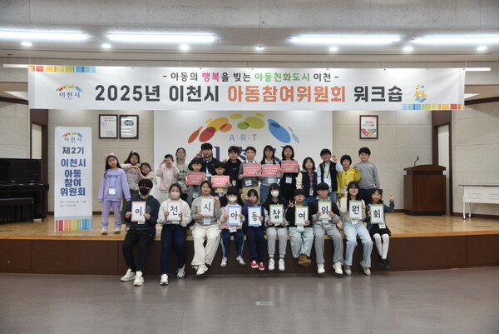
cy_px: 167
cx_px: 250
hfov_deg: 55.8
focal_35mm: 34
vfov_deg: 38.9
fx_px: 472
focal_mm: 34
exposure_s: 1/60
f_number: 4
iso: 400
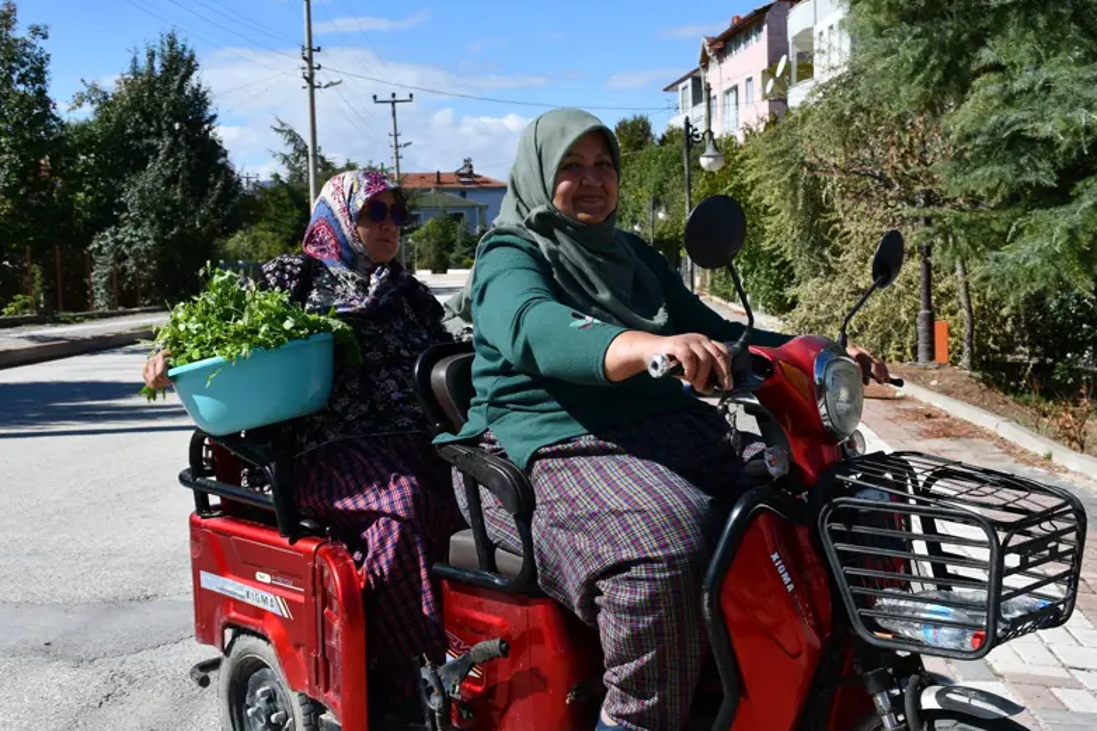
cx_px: 544
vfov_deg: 29.8
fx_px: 1371
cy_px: 379
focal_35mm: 45
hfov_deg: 43.6
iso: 100
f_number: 9
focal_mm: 27
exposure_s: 1/320
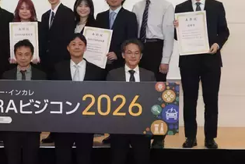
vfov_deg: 16.6
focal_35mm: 82
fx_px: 558
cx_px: 20
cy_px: 68
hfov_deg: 24.0
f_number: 6.3
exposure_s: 1/250
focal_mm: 29
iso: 3200
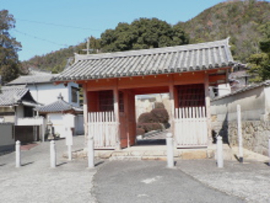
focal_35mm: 36
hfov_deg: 51.3
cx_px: 135
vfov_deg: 39.7
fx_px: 281
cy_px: 102
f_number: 4
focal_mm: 6
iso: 80
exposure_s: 1/250
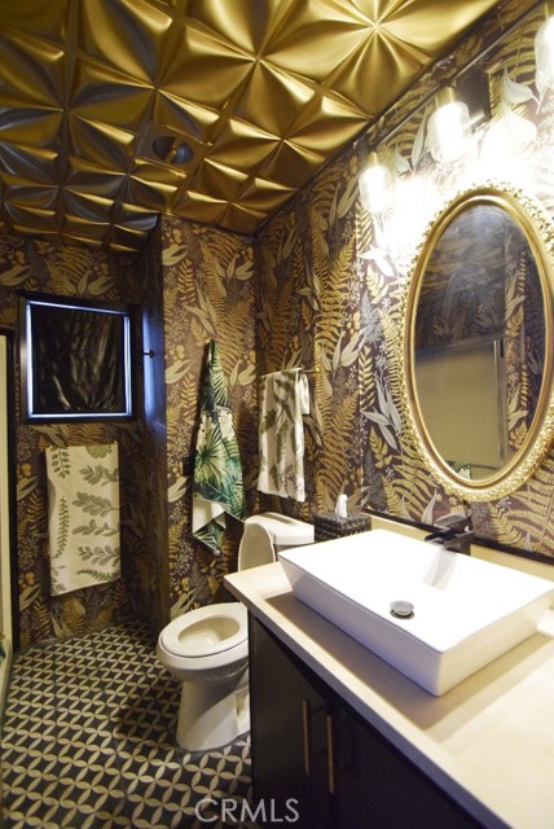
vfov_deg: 100.3
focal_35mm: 15
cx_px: 277
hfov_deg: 77.4
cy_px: 414
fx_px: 345
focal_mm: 10
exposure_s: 1/60
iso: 1600
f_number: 3.5
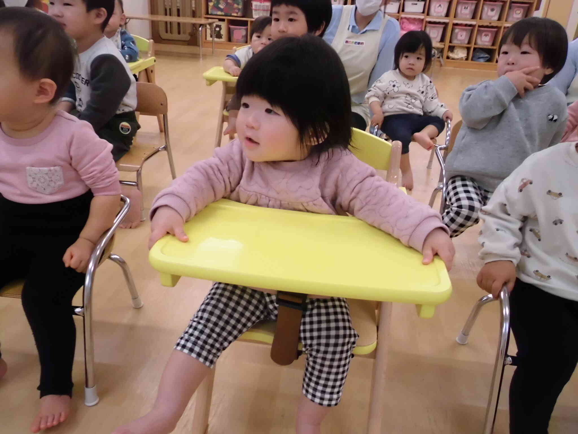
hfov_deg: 67.3
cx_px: 289
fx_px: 434
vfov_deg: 53.1
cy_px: 217
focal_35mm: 26
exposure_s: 1/60
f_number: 3.2
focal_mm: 4.6
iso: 200
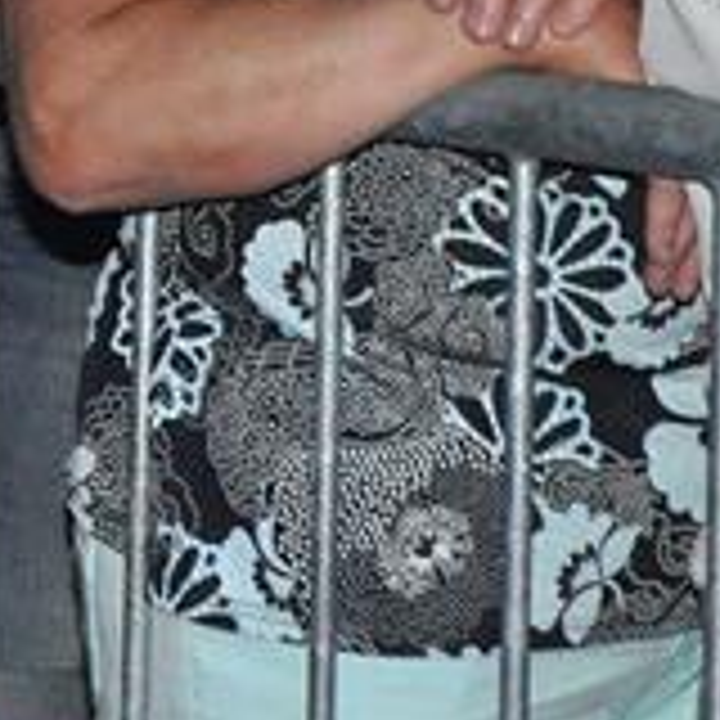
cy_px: -479
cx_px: 126
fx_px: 6048
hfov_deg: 6.8
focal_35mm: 257
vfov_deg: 6.7
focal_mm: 38
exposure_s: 1/60
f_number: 5.6
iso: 3200
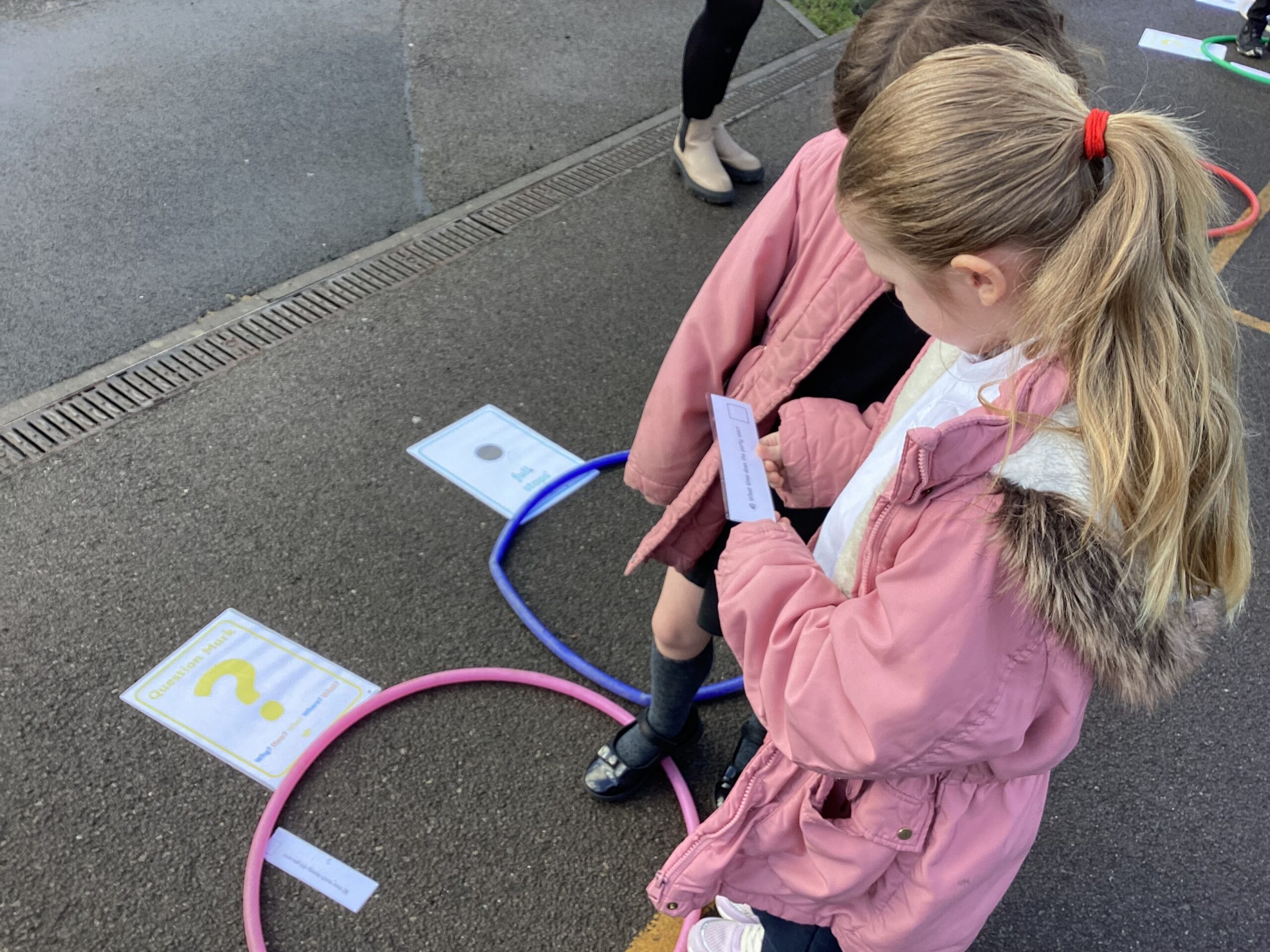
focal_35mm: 31
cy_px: 476
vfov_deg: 45.4
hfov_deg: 58.4
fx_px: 1137
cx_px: 635
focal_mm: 3.3
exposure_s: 1/107
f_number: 2.4
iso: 25
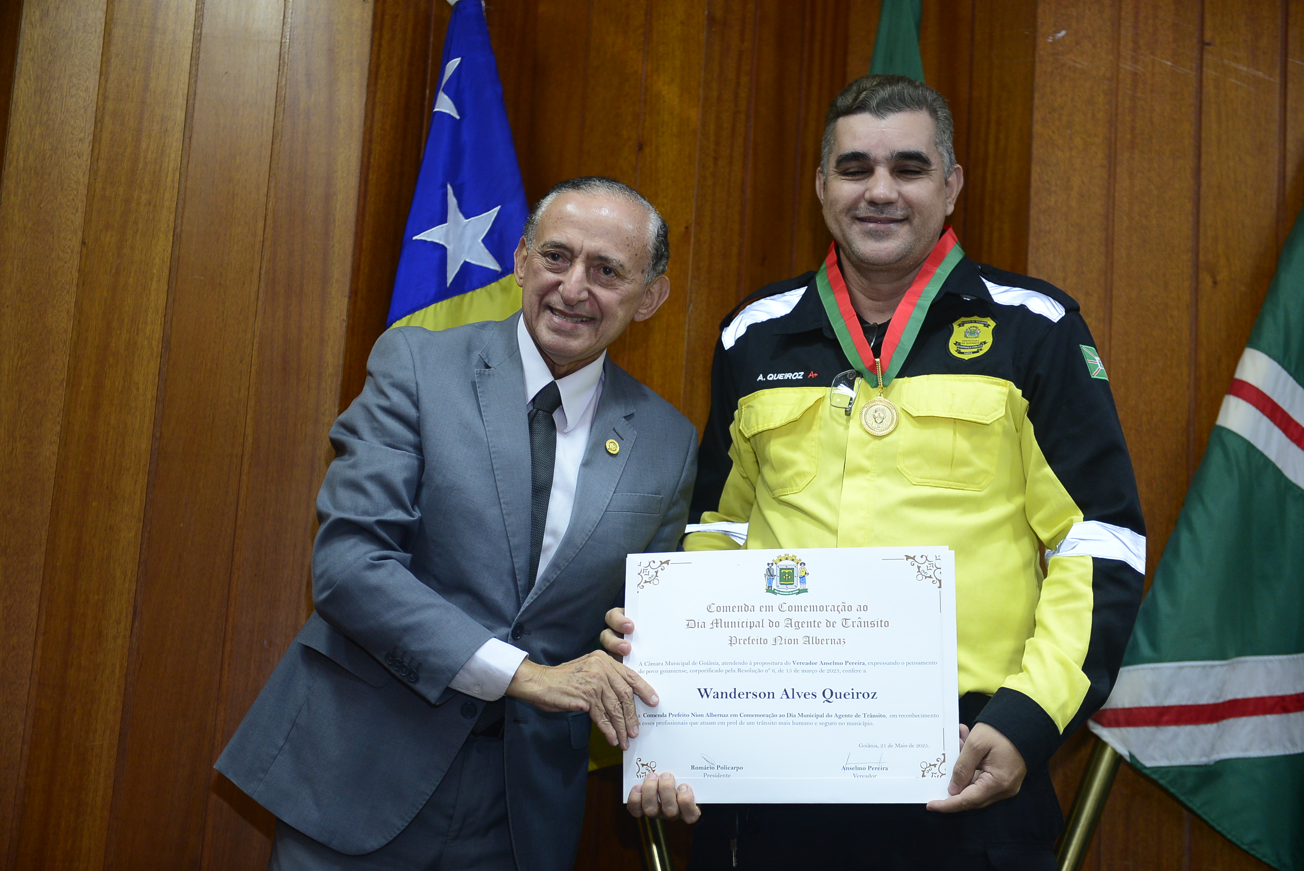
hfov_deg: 33.4
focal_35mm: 60
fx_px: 2174
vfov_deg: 22.6
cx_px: 652
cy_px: 436
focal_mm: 60
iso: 1600
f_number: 2.8
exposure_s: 1/125
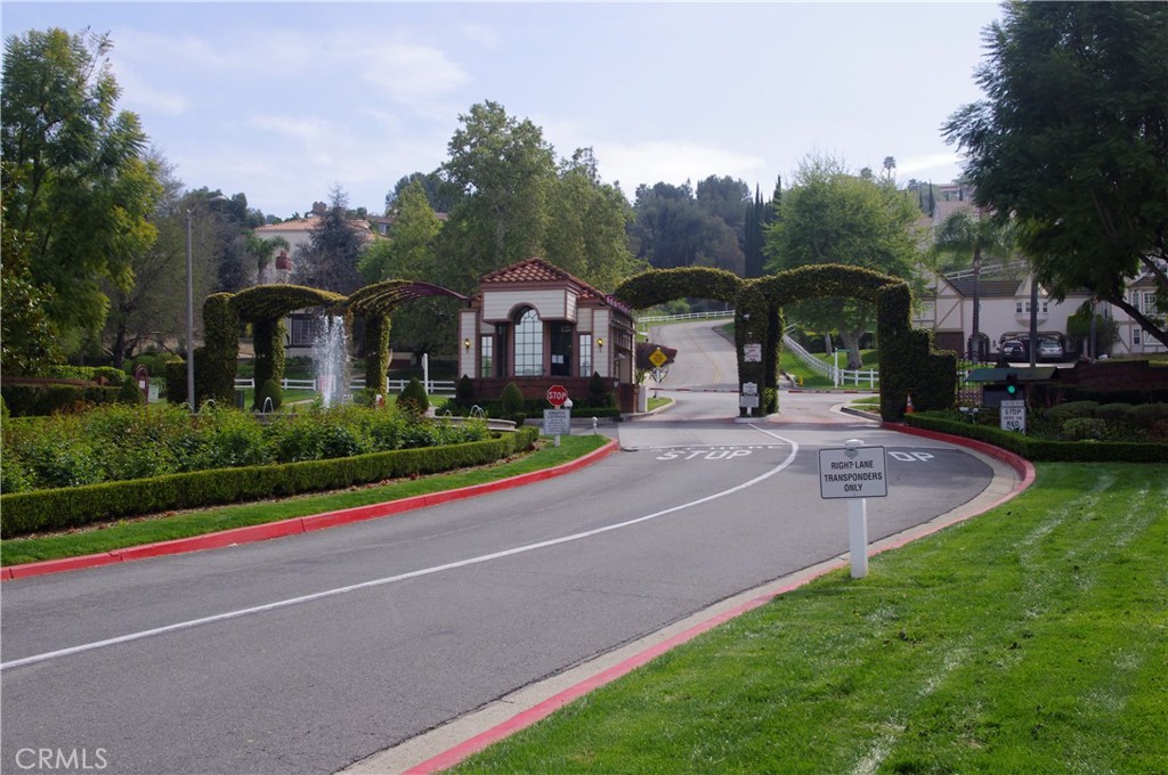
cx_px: 584
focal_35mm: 42
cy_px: 388
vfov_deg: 31.8
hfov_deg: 46.5
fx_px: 1361
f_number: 11
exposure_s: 1/125
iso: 200
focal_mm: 28.13
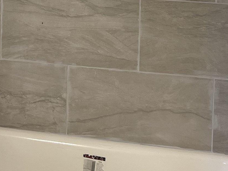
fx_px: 632
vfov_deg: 14.7
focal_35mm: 96
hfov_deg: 20.3
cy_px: -57
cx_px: 59
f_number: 1.5
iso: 80
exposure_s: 1/121
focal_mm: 5.7
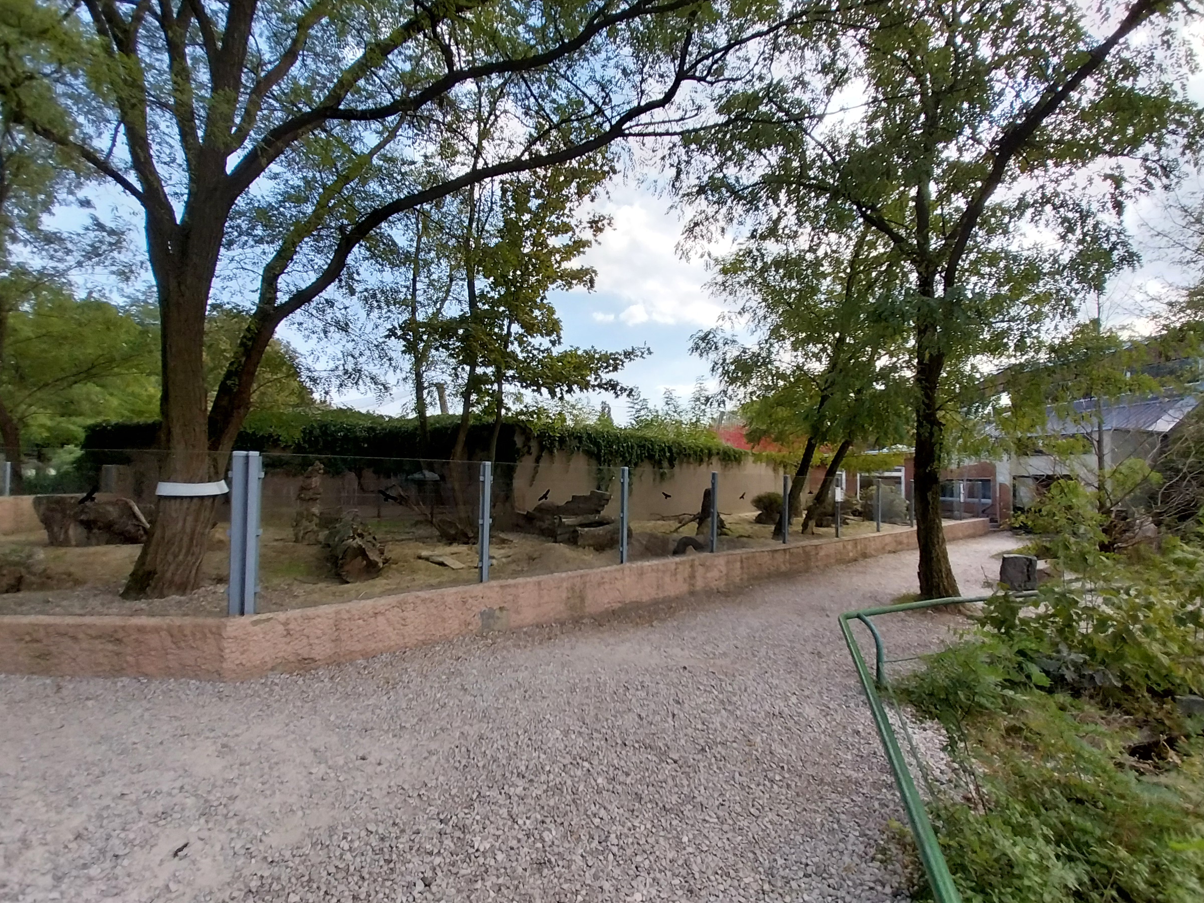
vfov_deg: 85.6
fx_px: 487
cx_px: 623
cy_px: 476
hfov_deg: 102.0
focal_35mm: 14
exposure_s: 1/504
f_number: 2.2
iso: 64
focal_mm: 1.13
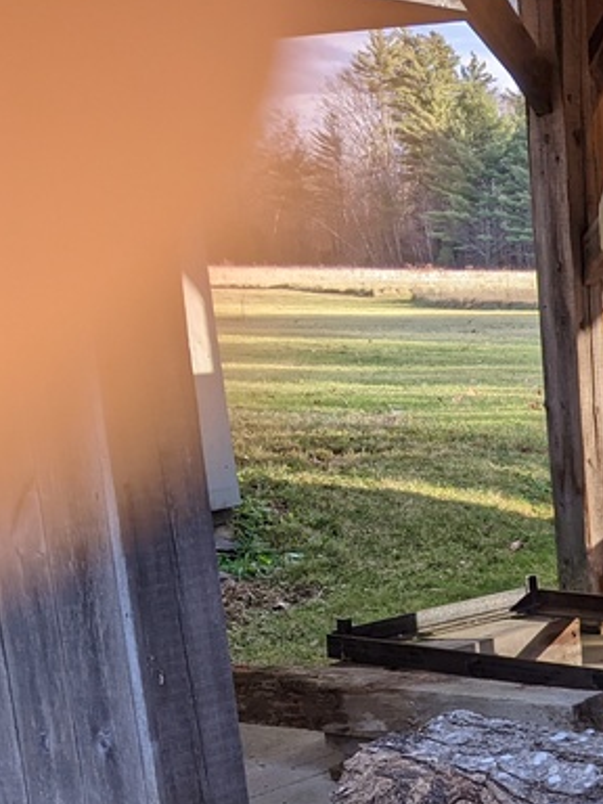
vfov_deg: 25.8
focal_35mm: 72
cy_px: 777
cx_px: 951
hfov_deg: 17.9
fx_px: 1672
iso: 47
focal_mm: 4.44
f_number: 1.8
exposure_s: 1/355
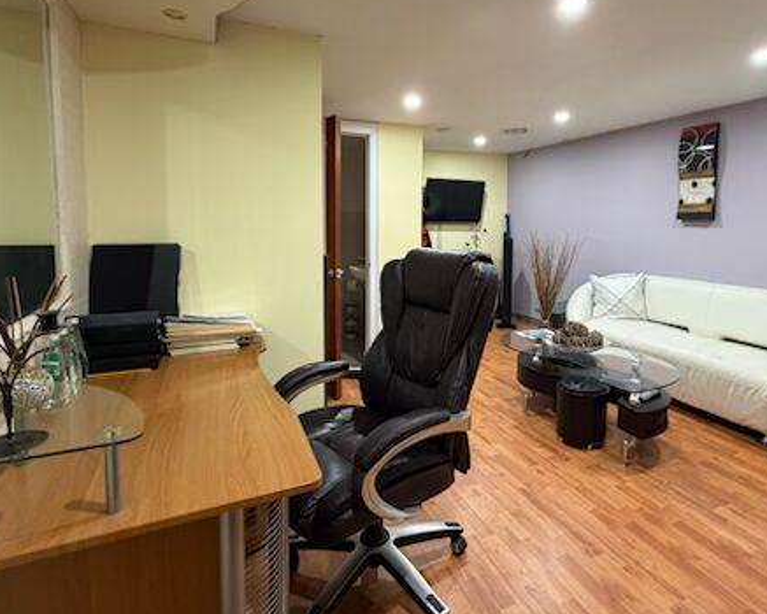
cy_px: 256
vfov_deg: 67.7
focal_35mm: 20
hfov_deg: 79.8
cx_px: 441
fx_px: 454
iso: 320
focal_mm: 2.22
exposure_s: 1/60
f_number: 2.2
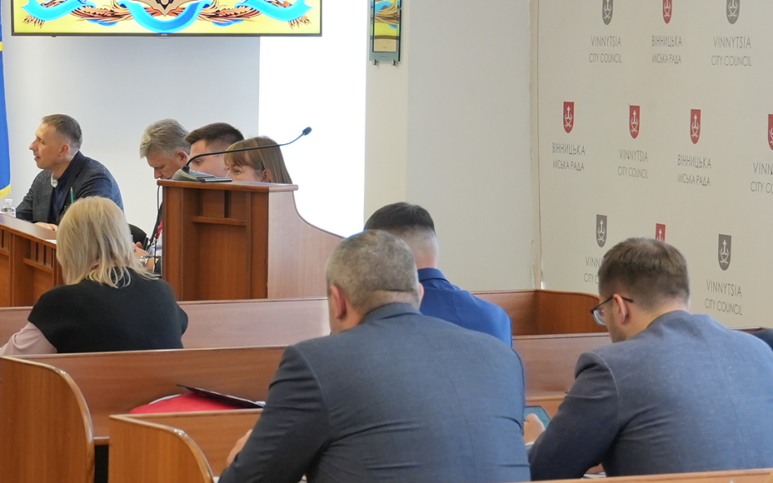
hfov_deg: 12.9
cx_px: -377
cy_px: 289
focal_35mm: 154
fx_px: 3244
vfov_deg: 8.5
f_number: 3.5
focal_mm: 40
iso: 800
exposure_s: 1/80
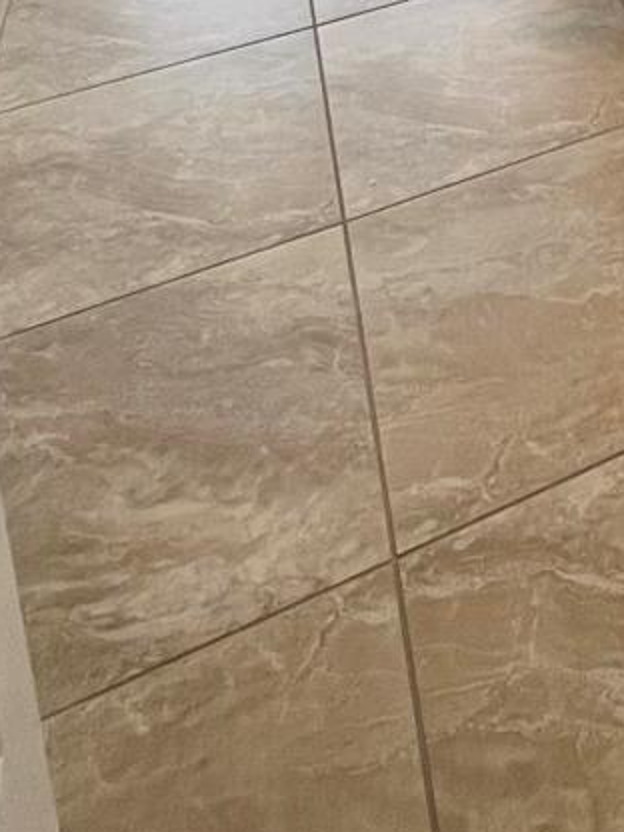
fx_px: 1154
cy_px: -516
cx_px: 792
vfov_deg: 25.3
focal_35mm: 48
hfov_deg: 26.2
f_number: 1.8
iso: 50
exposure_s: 1/120
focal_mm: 1.57
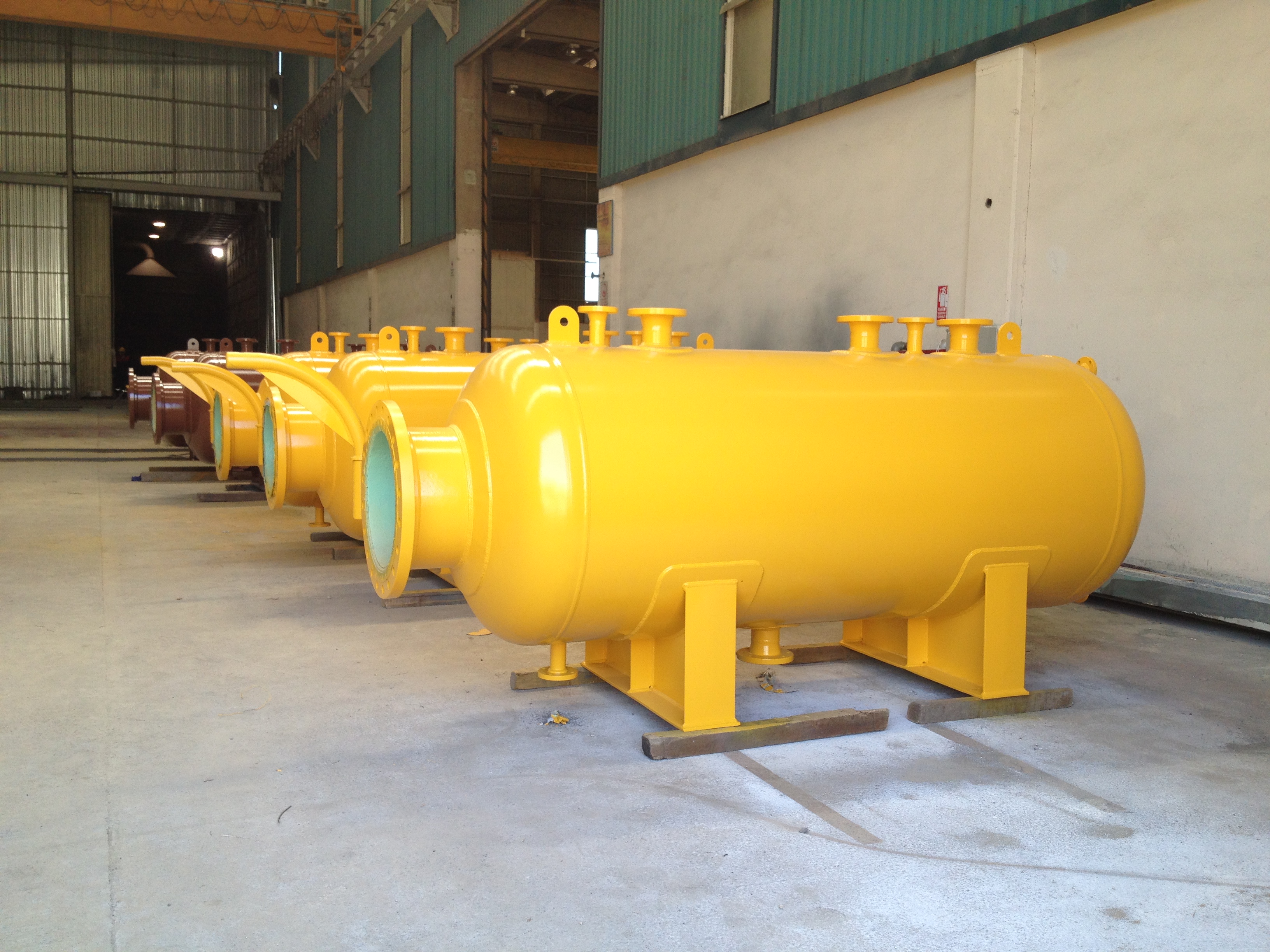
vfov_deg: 40.7
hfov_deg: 52.6
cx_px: 635
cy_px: 476
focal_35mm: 35
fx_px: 1284
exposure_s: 1/120
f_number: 2.4
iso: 64
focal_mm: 4.28
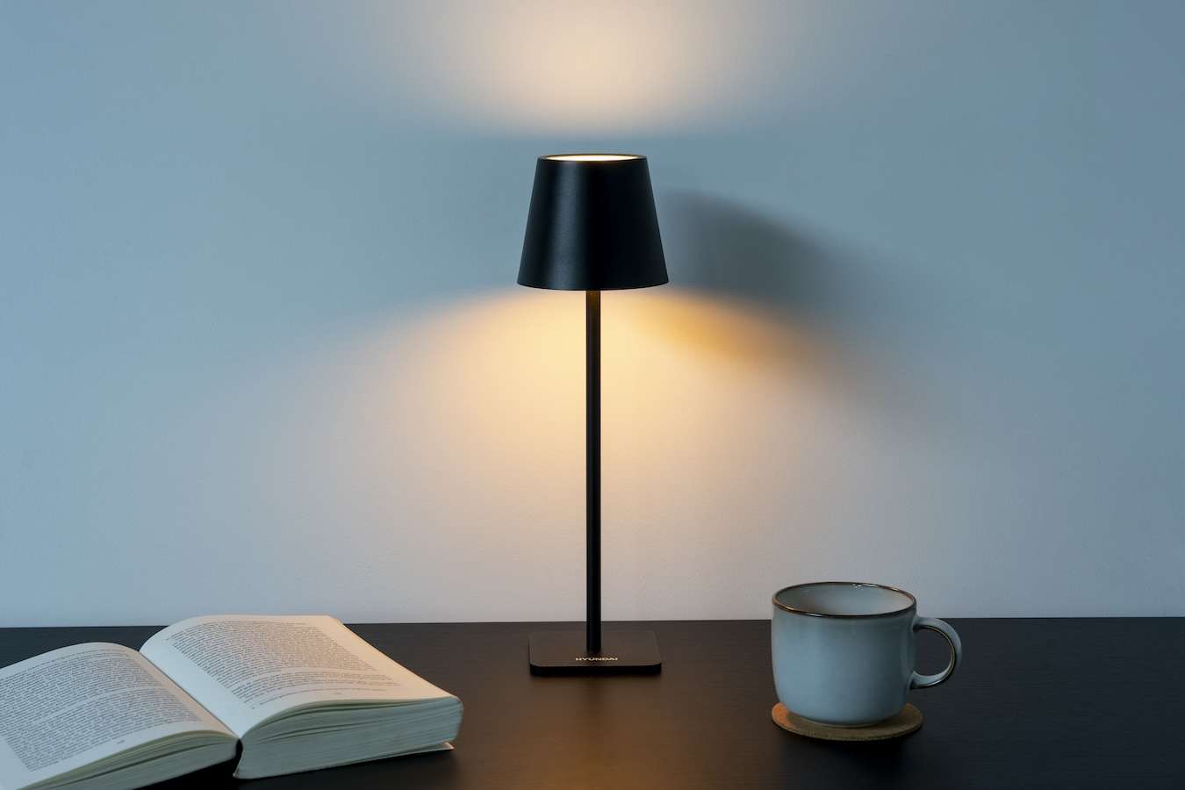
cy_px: 395
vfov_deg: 19.5
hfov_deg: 28.8
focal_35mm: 70
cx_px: 592
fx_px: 2304
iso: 200
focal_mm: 70
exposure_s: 1/6
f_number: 9
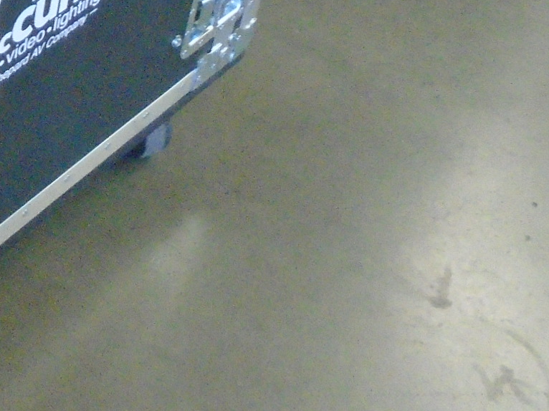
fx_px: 1395
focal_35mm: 88
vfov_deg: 16.0
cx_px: -206
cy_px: -111
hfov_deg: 20.0
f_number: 3.2
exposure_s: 1/30
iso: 800
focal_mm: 4.6
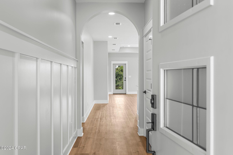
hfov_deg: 53.1
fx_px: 233
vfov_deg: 36.8
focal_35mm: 36
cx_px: 116
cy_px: 78
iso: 100
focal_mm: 24
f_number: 4
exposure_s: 1/30
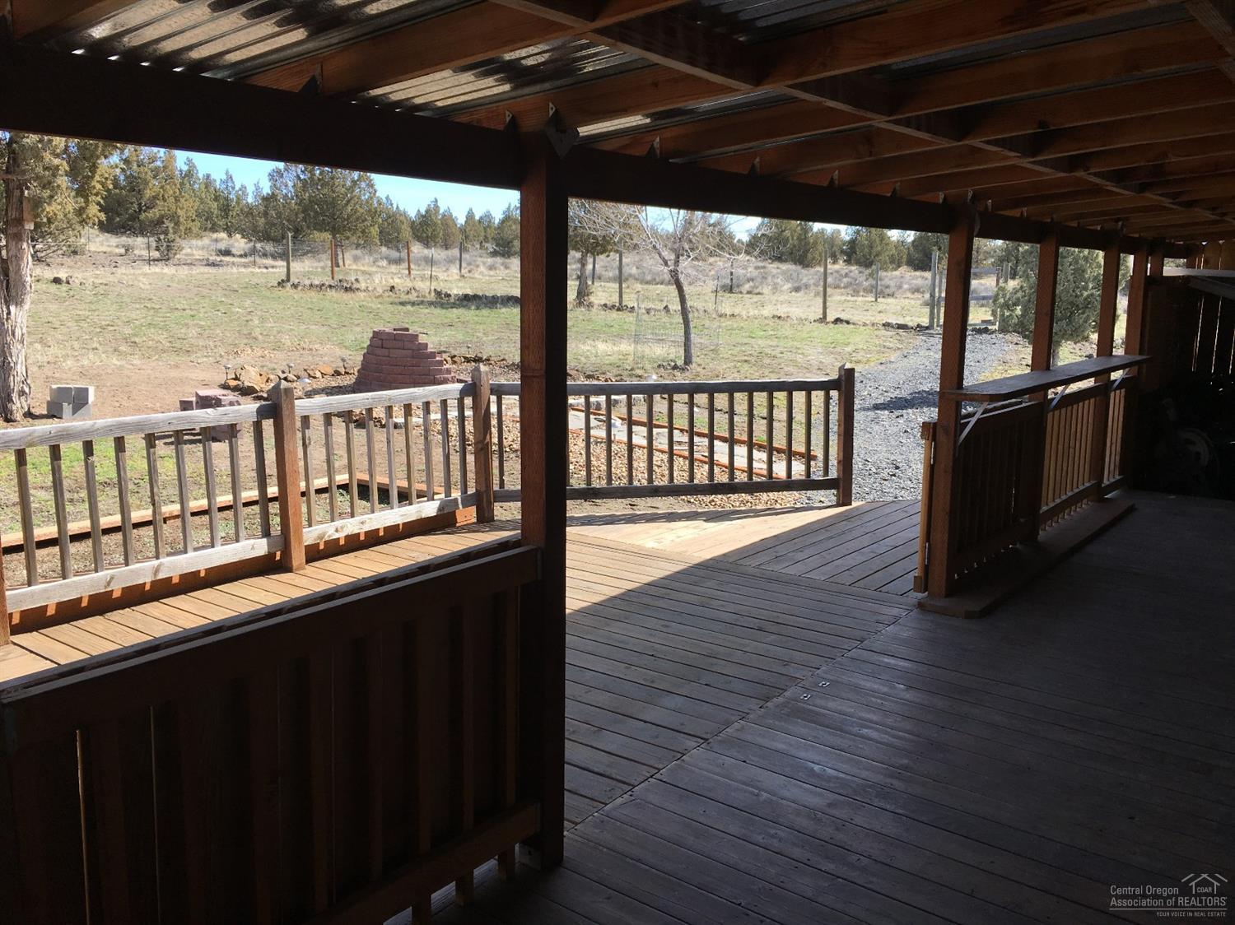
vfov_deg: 48.2
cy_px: 462
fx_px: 1034
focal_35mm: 29
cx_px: 618
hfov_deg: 61.7
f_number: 2.2
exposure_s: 1/578
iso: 25
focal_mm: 4.15
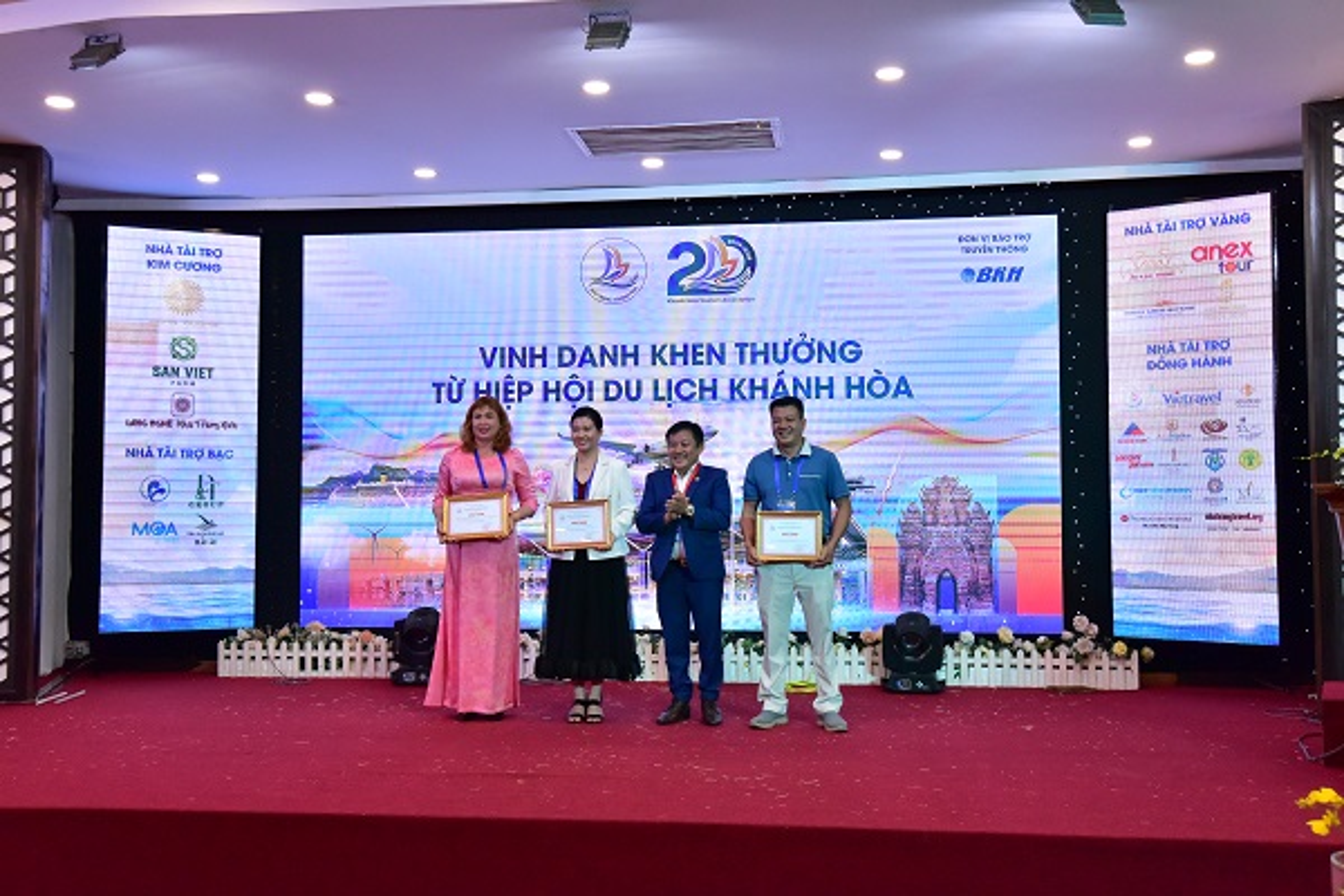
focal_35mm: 35
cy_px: 448
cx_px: 672
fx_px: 1307
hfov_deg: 54.4
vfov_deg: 37.9
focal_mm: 35
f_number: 10
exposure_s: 1/250
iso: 3200
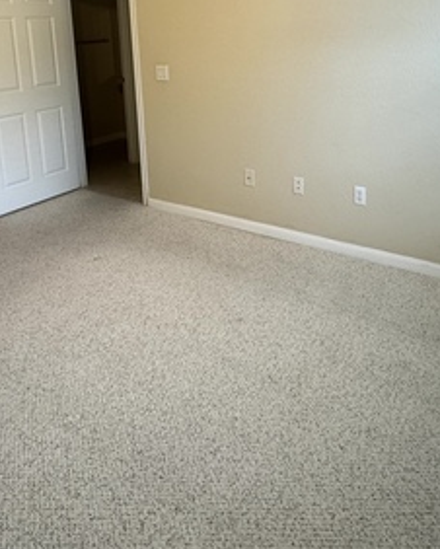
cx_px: 216
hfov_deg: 47.2
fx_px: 504
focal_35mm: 31
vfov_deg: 53.9
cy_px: 123
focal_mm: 2.22
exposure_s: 1/60
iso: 200
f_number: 2.2
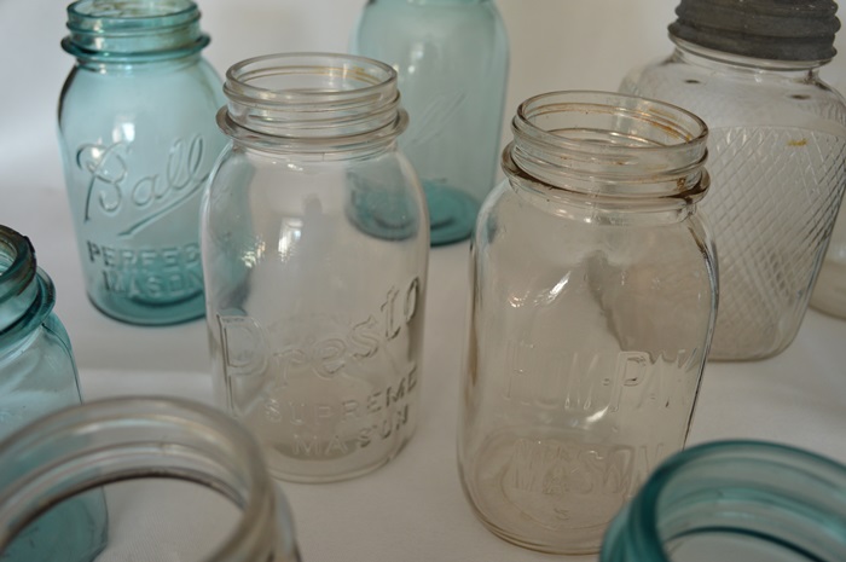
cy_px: 281
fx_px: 775
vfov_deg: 39.9
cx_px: 423
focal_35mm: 33
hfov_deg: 57.3
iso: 400
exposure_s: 1/60
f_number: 4
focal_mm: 22
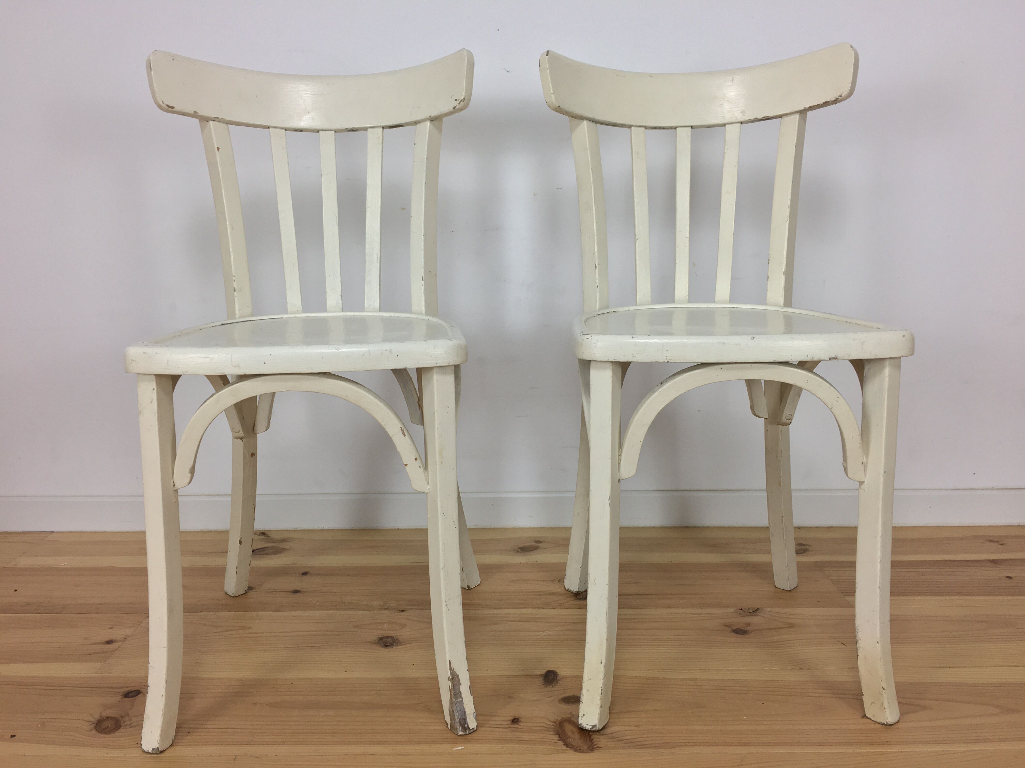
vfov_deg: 48.2
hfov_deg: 61.7
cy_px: 384
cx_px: 512
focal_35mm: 29
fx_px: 859
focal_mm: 4.15
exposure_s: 1/33
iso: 32
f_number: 2.2
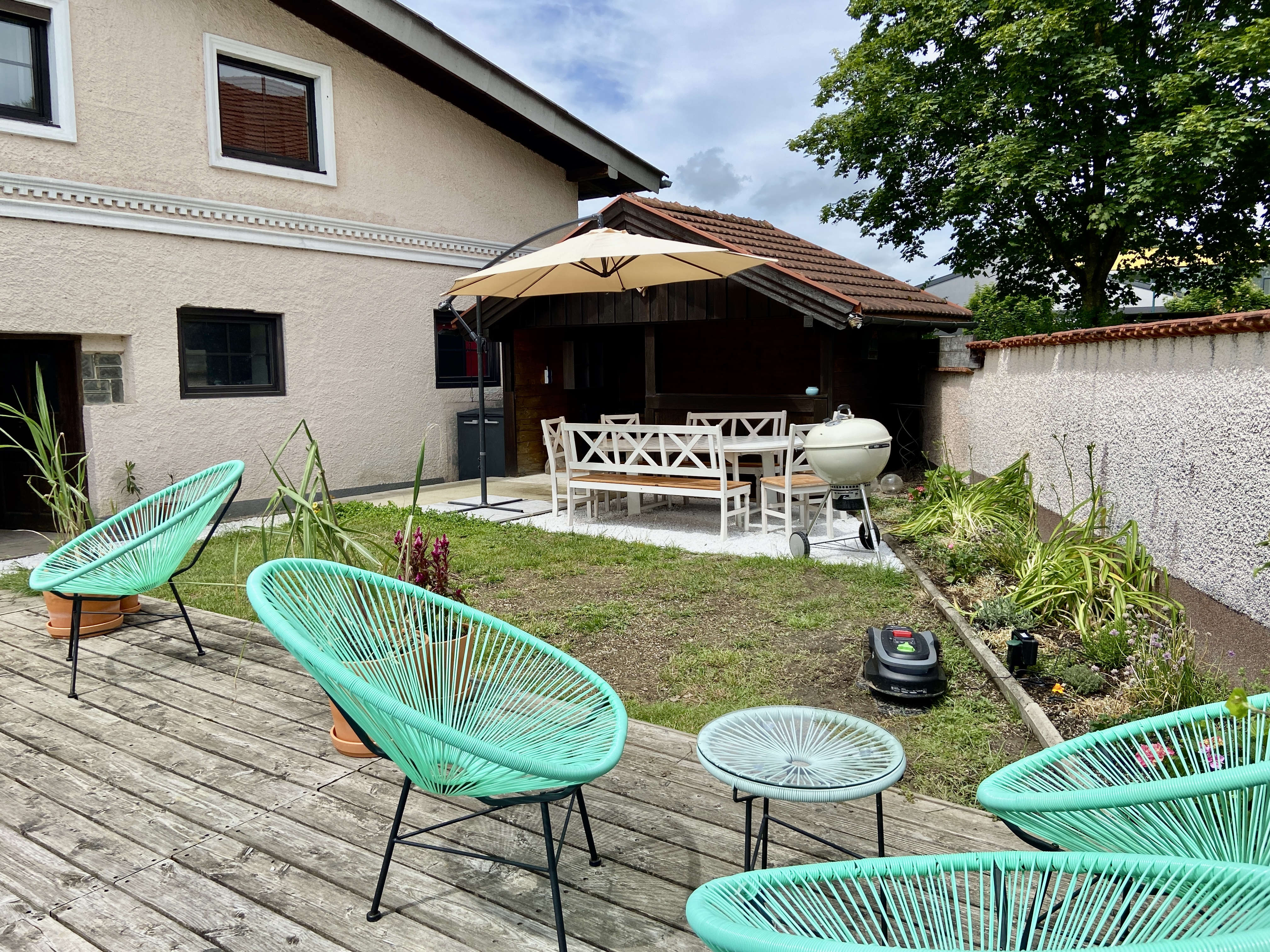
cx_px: 635
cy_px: 476
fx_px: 954
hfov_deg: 67.3
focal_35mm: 26
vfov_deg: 53.1
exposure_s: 1/2817
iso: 32
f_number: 1.8
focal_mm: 4.25
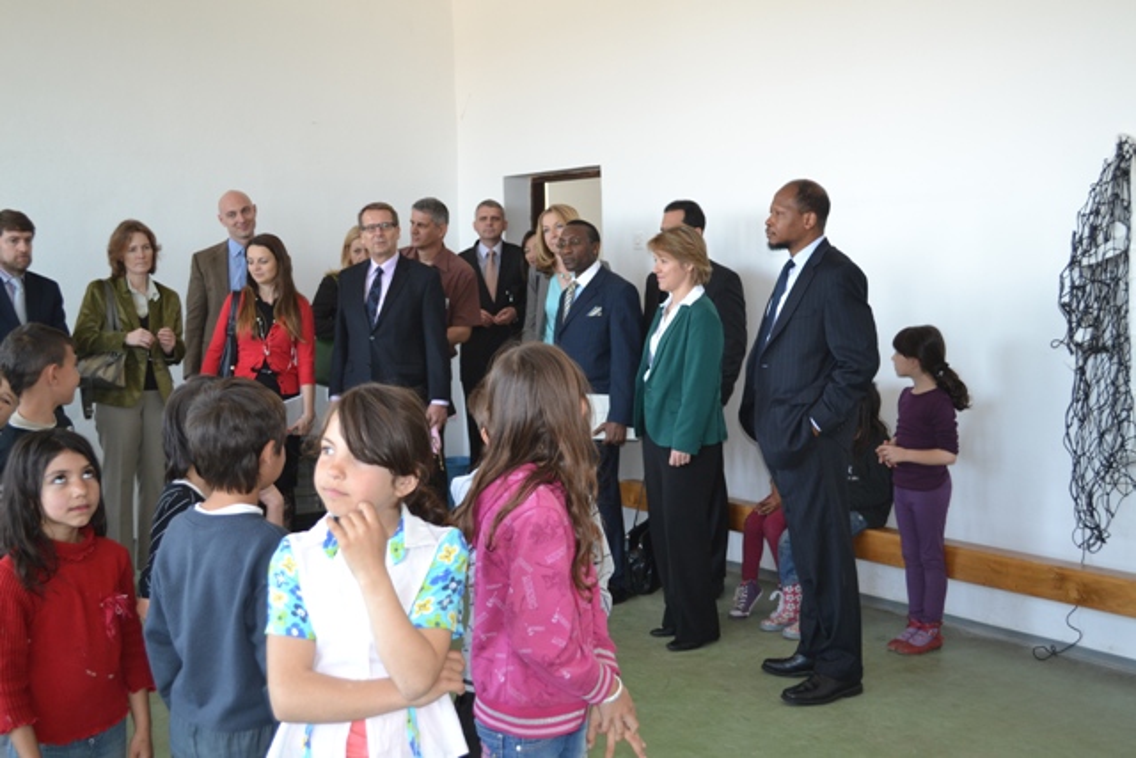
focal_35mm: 42
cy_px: 379
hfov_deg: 46.4
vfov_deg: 31.9
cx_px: 568
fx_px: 1326
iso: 400
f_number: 4.5
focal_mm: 28
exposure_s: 1/80
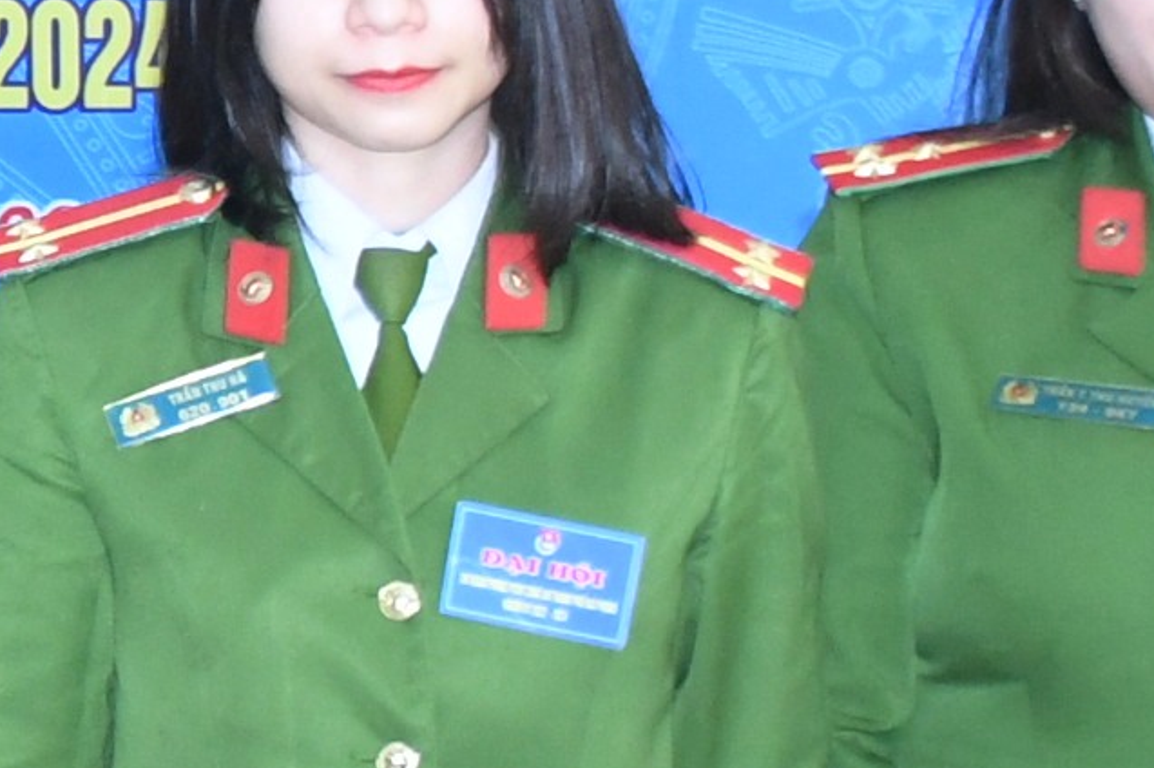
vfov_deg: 6.0
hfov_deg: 8.3
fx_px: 7249
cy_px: -132
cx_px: -1652
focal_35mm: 226
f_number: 4.5
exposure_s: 1/200
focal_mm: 23
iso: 1250
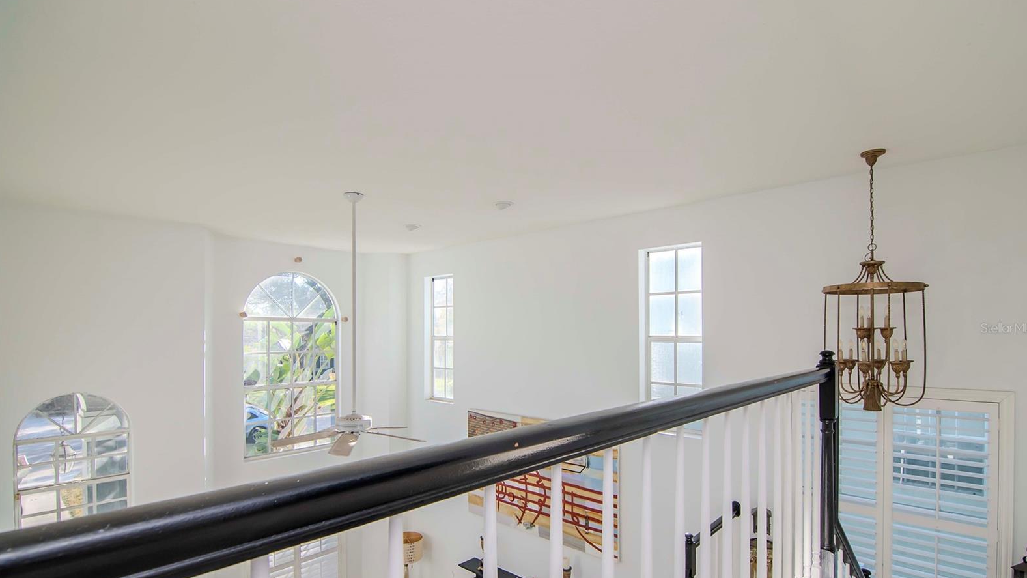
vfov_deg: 62.1
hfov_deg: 94.2
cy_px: 328
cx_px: 518
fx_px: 477
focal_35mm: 18
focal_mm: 11
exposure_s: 1/200
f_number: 7.1
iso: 400
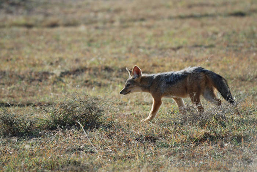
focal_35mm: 600
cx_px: 128
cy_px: 86
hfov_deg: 3.4
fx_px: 4287
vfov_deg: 2.3
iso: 220
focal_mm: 400
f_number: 5.6
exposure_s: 1/400
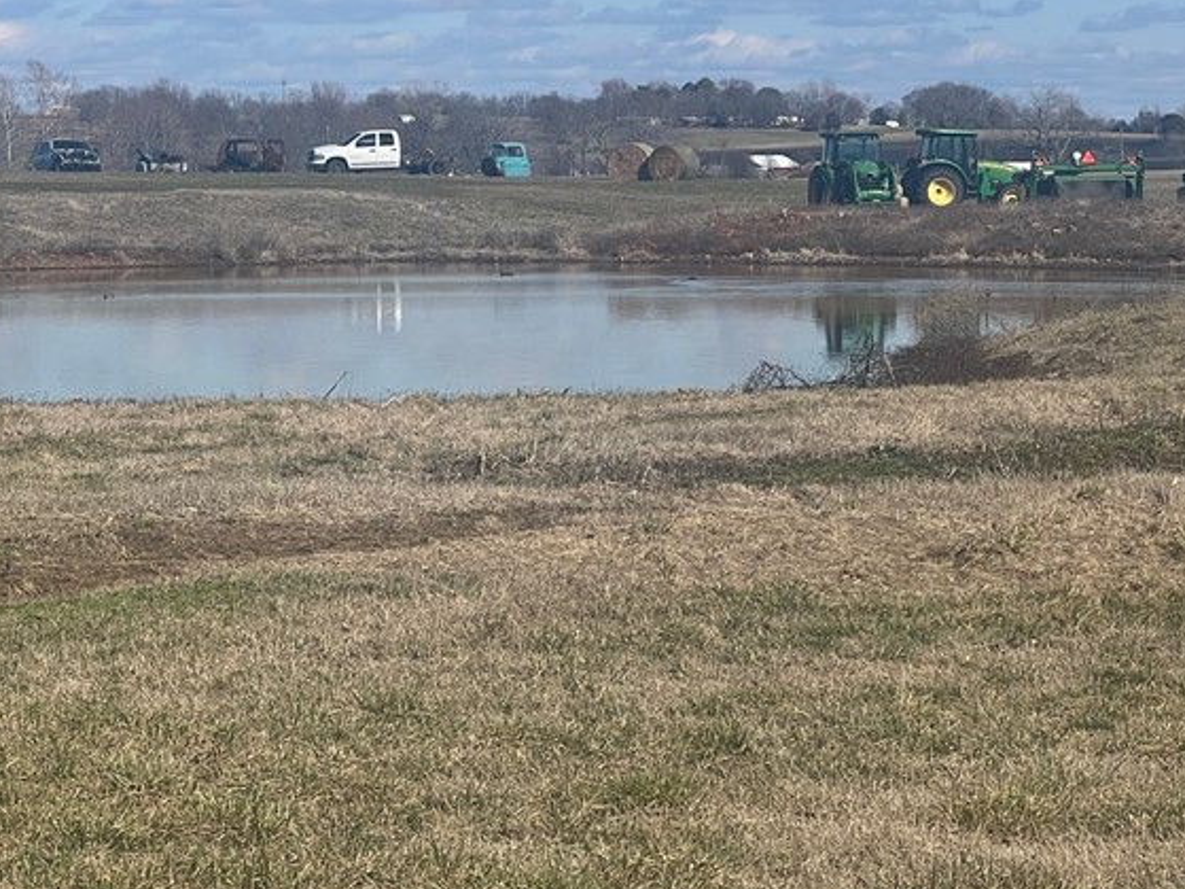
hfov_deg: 13.9
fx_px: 4826
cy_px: 98
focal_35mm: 141
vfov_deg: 10.5
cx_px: 148
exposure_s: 1/1325
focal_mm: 9
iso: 32
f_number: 2.8
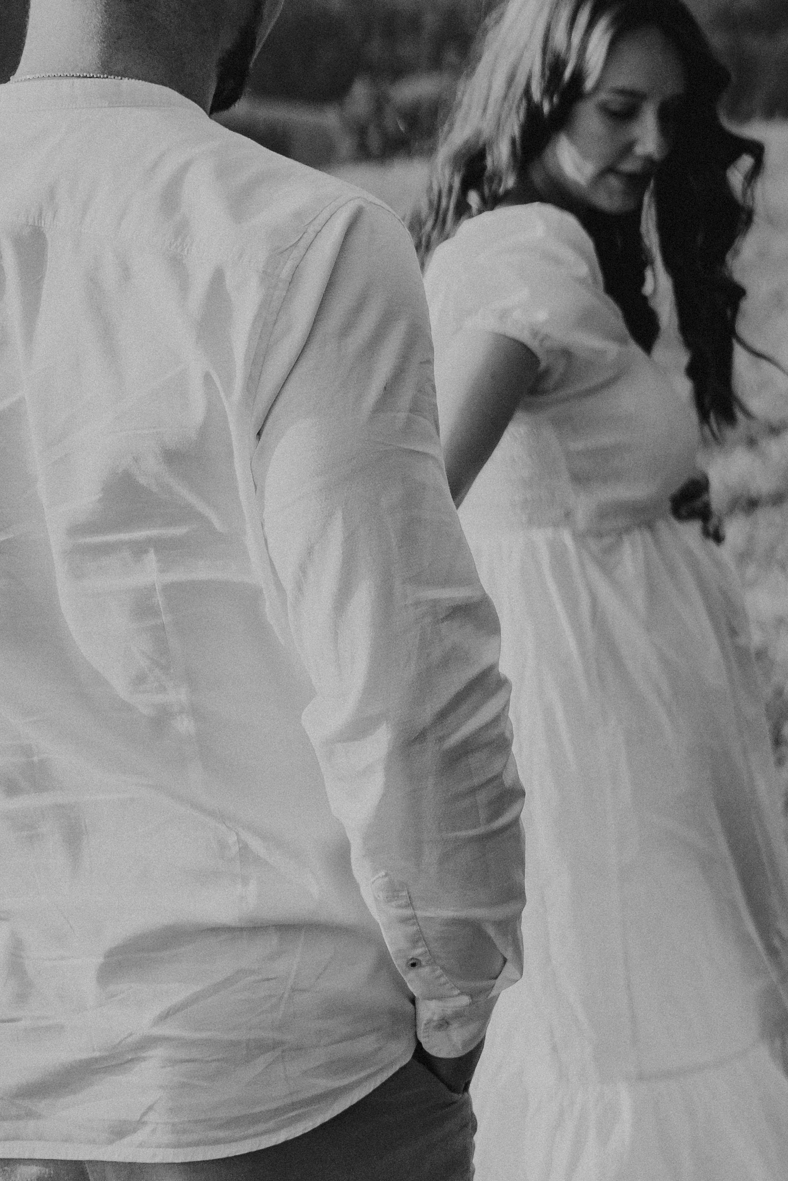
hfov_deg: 13.9
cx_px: 591
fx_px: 3217
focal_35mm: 98
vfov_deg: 20.8
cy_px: 496
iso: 800
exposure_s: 1/8000
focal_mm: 45
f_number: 2.8
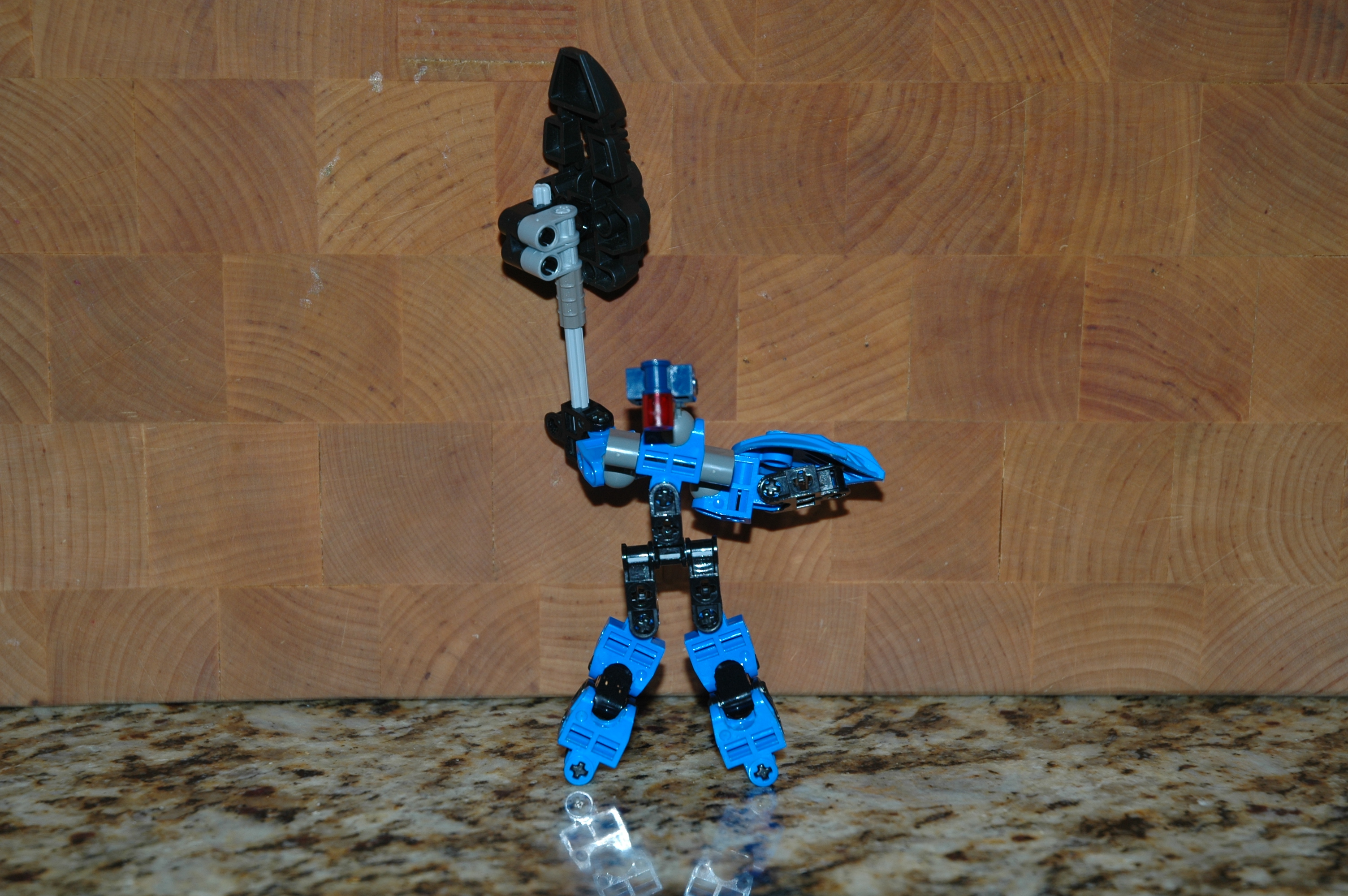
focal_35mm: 72
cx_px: 674
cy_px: 448
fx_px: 2694
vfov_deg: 18.9
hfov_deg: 28.1
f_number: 4.5
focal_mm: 48
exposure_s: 1/60
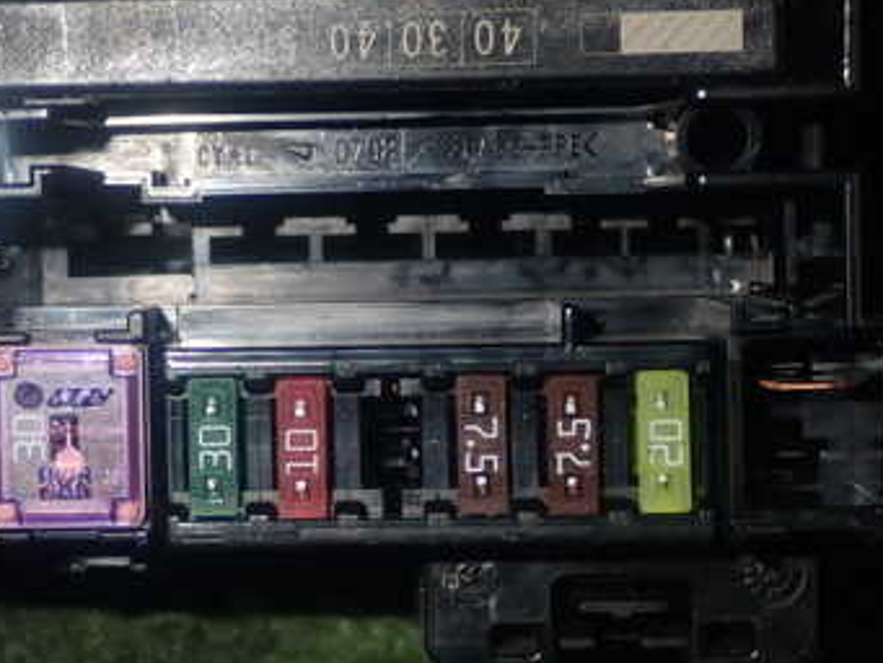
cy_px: 280
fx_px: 2424
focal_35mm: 95
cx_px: 181
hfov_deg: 20.4
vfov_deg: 15.6
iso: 320
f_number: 10
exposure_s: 1/50
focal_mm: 9.65
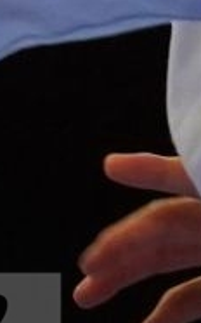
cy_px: -186
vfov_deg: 0.7
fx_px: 25940
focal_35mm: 2955
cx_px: -100
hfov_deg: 0.4
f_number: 2.8
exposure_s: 1/500
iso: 3200
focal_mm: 200
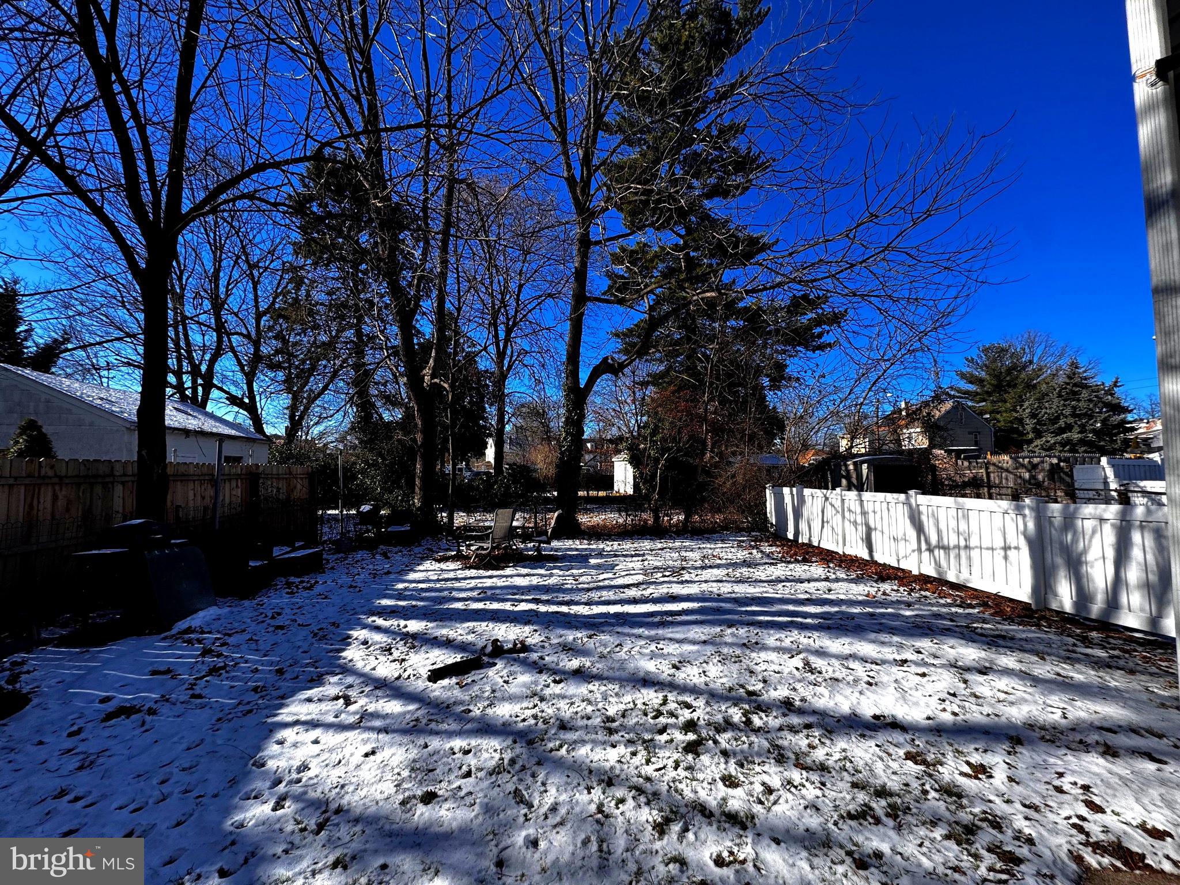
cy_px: 442
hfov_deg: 102.1
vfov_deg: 85.7
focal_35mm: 14
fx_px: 477
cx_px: 590
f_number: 2.2
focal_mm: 2.22
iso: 50
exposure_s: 1/1236
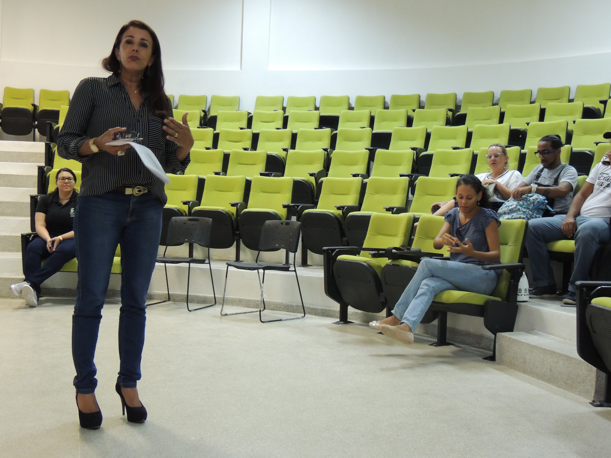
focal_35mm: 43
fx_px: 759
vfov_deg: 33.6
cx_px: 306
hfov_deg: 43.9
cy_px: 229
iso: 560
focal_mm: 7.6
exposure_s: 1/13
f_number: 3.4
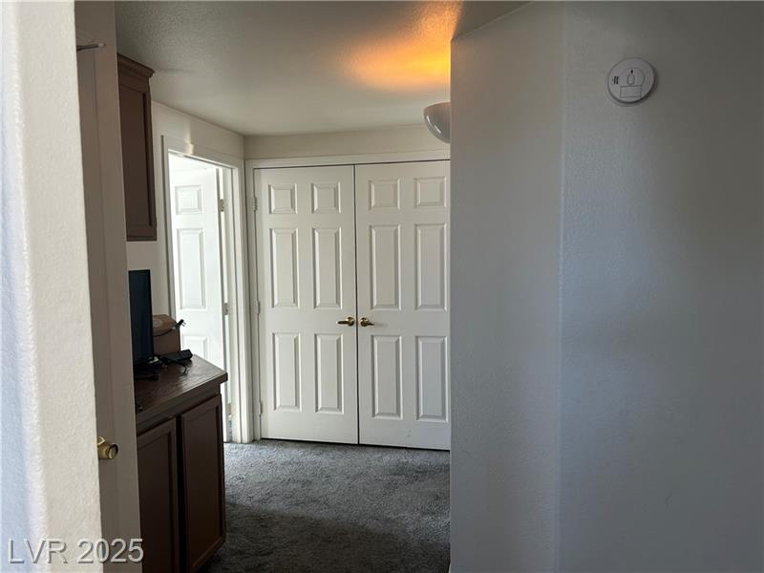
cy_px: 286
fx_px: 574
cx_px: 382
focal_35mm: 26
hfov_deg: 67.3
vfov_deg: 53.1
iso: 125
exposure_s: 1/120
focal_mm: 5.7
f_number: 1.5
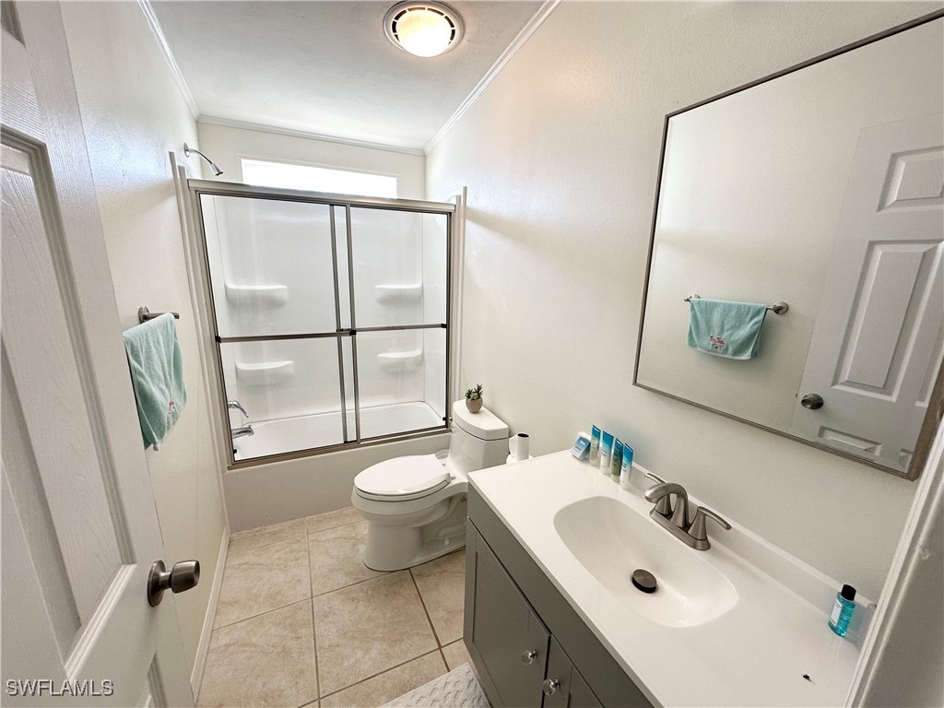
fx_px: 382
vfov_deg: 85.7
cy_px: 354
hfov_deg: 102.1
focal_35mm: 14
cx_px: 472
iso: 100
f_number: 2.2
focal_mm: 2.22
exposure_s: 1/120
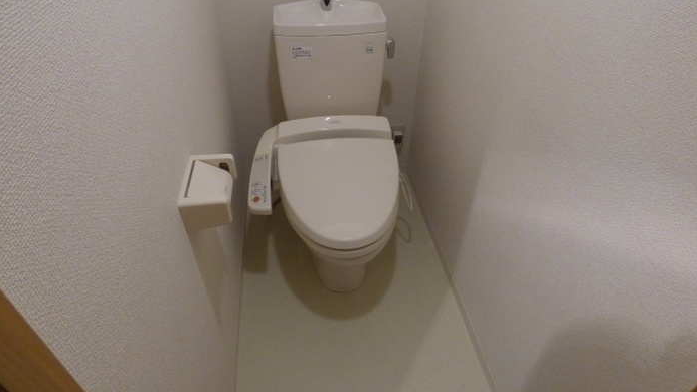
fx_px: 407
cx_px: 350
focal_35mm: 22
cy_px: 173
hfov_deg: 81.2
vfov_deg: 51.4
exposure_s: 1/50
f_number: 2.8
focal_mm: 3.58
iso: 400
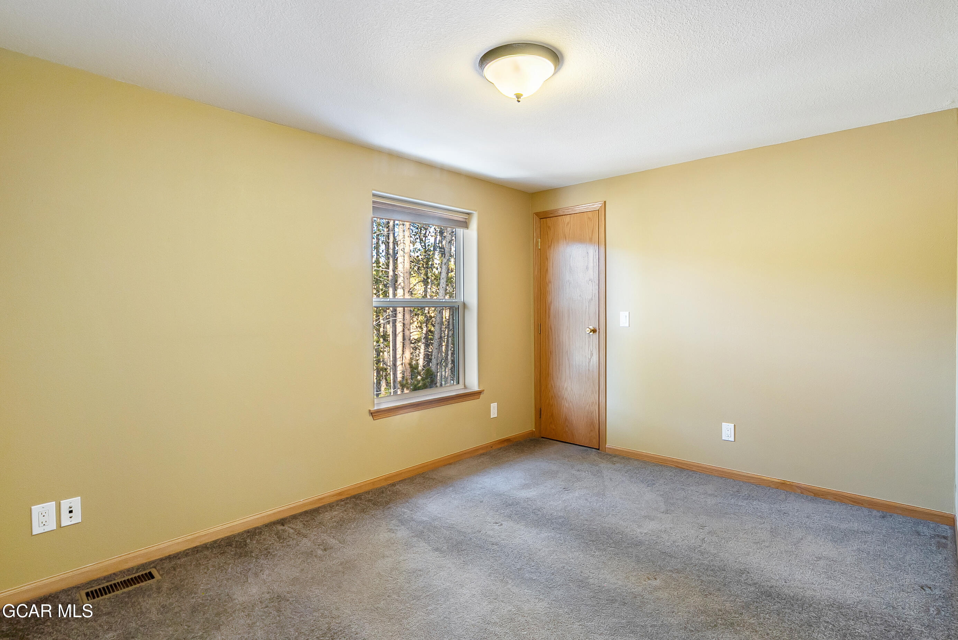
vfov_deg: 67.4
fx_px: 479
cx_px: 479
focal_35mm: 18
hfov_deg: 90.0
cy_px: 320
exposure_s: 2.5
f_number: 10
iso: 100
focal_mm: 12
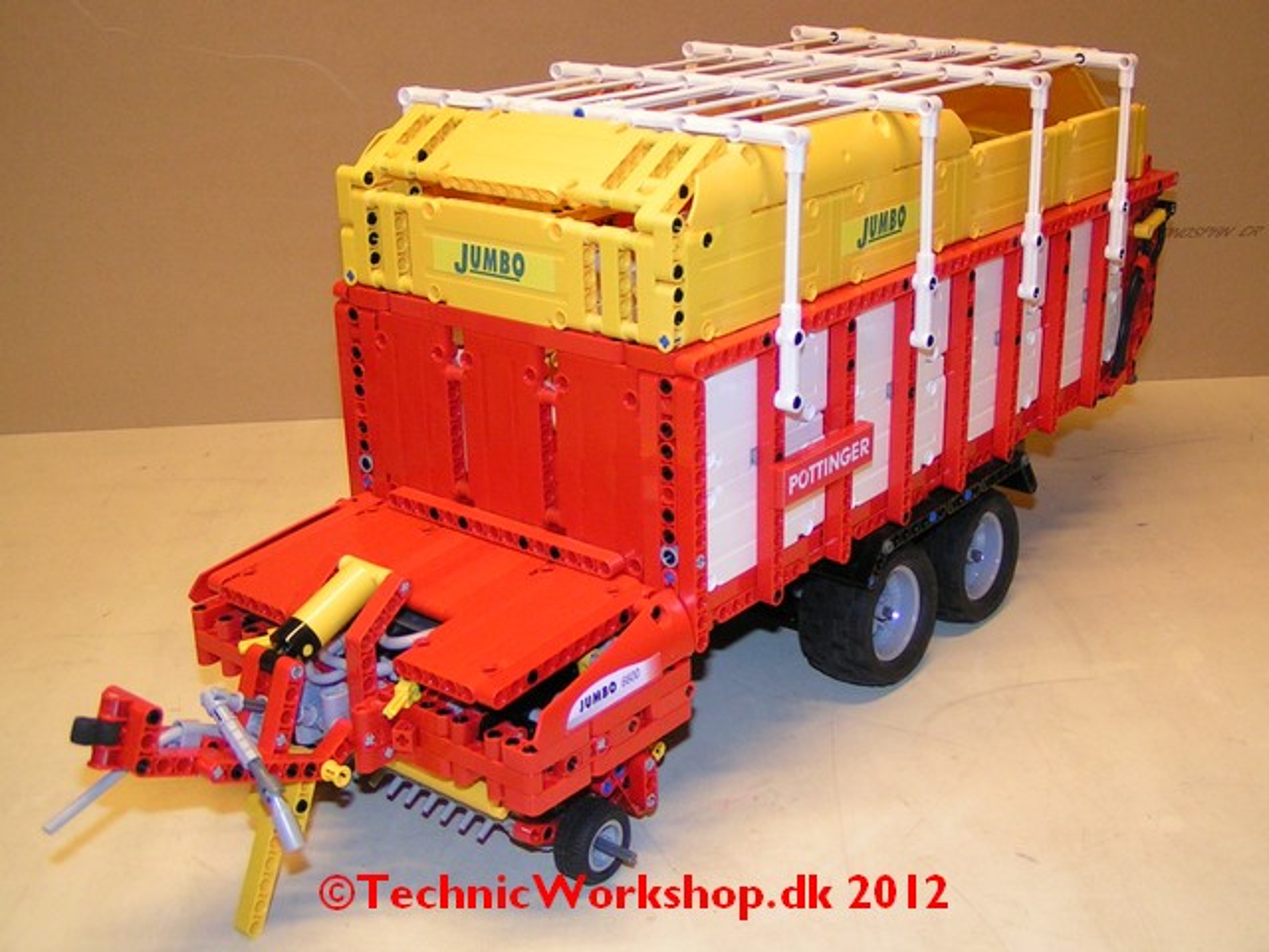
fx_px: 1393
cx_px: 634
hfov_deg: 49.0
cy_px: 476
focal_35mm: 38
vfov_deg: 37.7
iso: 160
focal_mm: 5.8
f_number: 2.8
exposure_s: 1/50
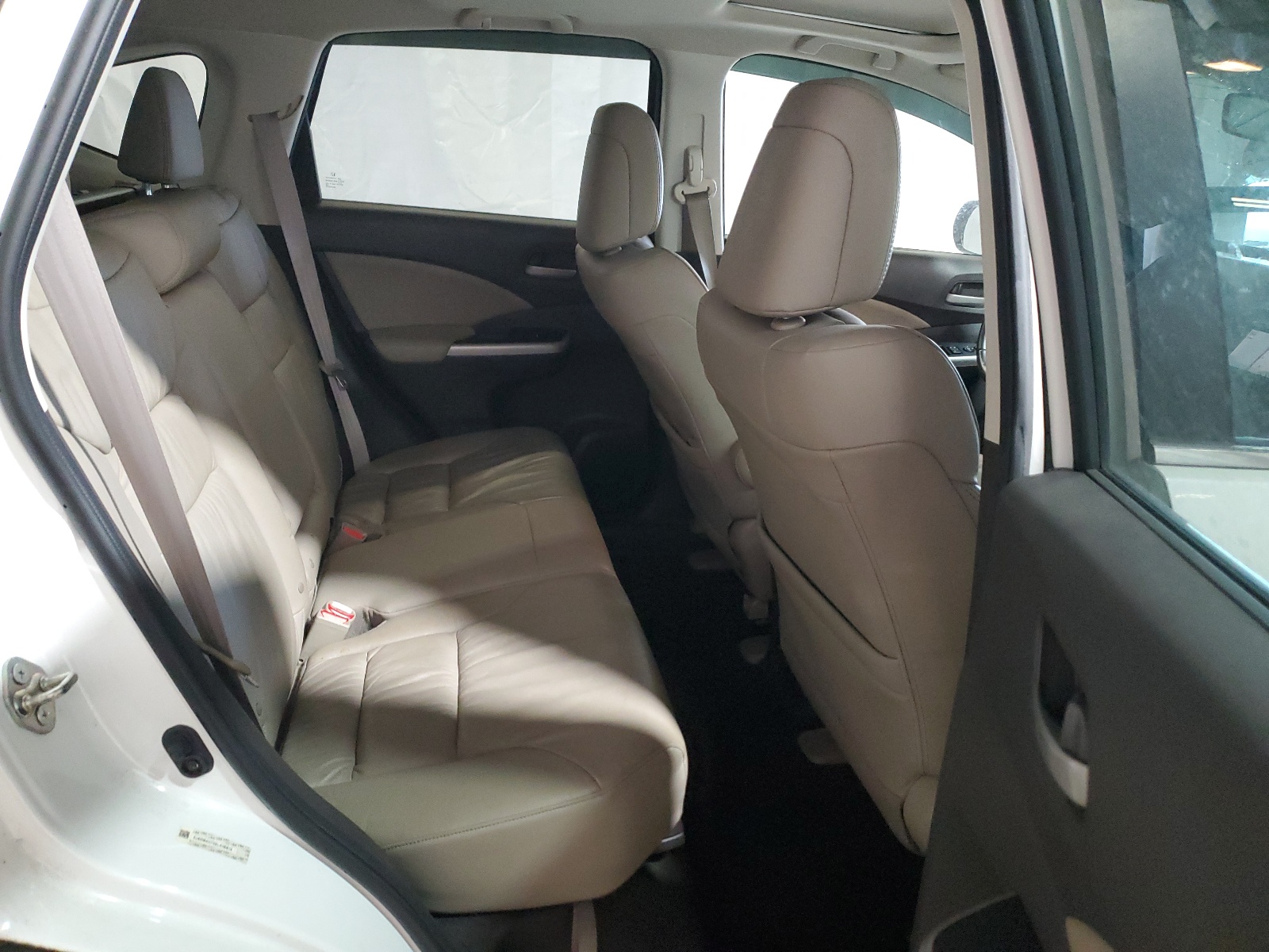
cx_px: 634
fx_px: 953
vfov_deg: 53.1
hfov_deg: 67.3
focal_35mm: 26
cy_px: 476
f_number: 1.5
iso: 405
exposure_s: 1/60.2
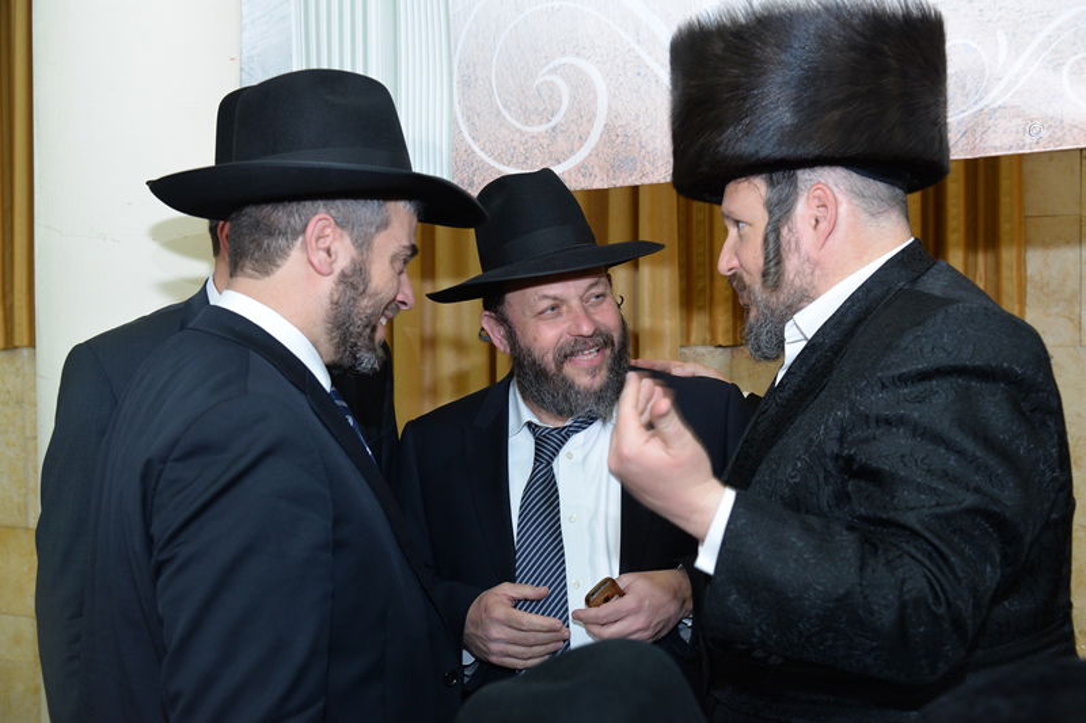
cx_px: 543
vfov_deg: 30.5
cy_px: 362
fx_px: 1327
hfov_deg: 44.5
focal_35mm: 44
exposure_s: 1/125
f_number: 5
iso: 1000
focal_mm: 44
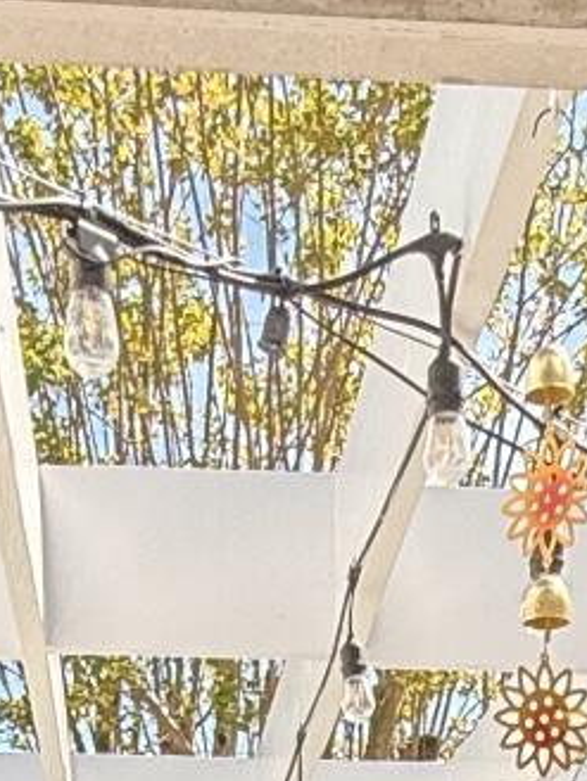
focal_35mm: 85
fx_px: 1921
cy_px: 1799
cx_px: 361
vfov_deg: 15.2
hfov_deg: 17.4
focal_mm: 2.22
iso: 50
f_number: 2.2
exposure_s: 1/644
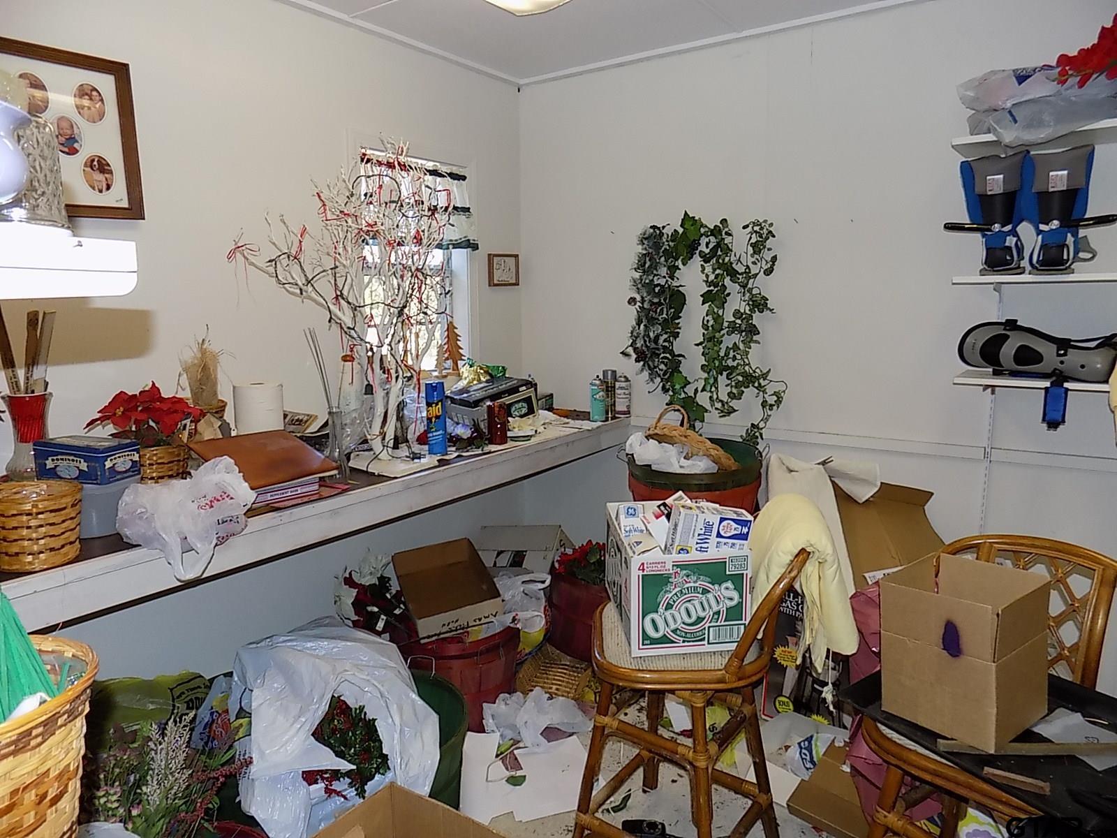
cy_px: 419
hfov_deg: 73.9
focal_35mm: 23
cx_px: 558
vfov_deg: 58.9
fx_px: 742
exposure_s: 1/30
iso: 200
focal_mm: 4
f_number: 3.1
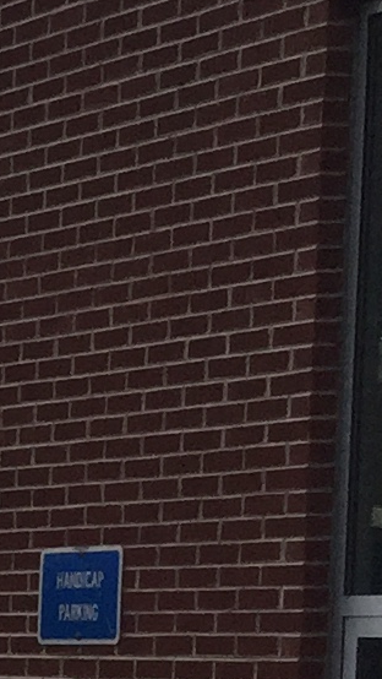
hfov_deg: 5.1
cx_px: -1556
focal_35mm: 186
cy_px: 999
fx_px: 3346
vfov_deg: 11.1
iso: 32
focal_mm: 4.15
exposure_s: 1/2639
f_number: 2.2
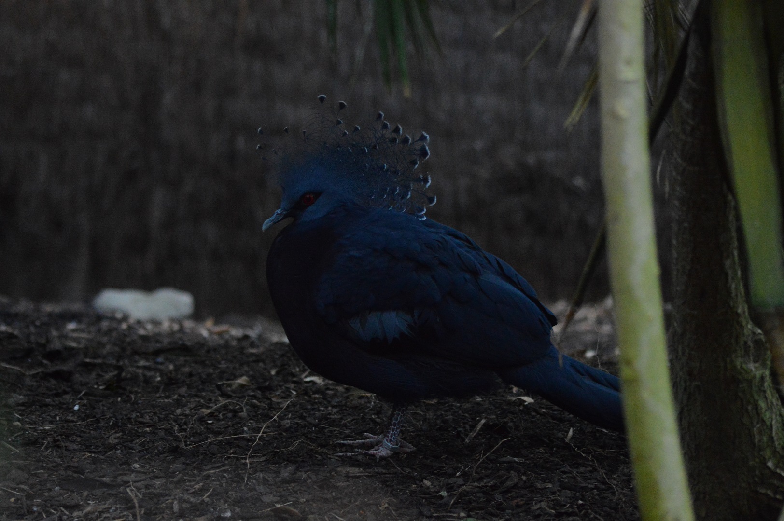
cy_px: 260
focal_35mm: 150
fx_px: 3264
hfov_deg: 13.7
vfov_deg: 9.1
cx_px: 392
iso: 3200
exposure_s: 1/125
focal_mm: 100
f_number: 4
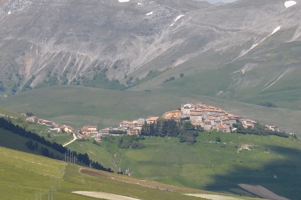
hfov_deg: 6.8
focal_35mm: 303
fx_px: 2531
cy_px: 152
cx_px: 211
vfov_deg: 4.5
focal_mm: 90
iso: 100
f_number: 8
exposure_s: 1/250
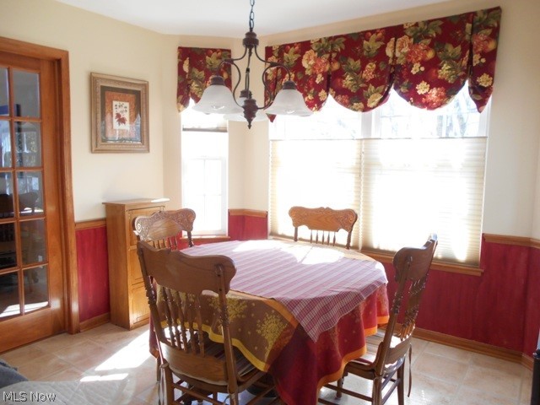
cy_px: 202
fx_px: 406
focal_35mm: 26
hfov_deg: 67.3
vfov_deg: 53.1
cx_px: 270
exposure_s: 1/30
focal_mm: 4.6
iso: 160
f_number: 3.2
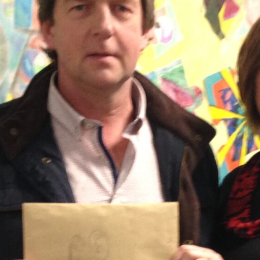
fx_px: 1122
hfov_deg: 13.2
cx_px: 101
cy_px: 290
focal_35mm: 132
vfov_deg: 13.0
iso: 125
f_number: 2.4
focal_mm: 4.12
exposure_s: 1/20
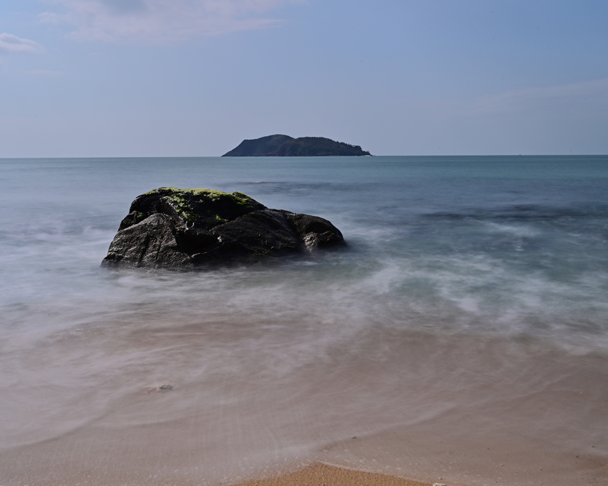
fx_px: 702
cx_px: 283
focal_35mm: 39
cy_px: 243
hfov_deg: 46.8
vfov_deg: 38.2
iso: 64
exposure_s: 6
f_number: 18
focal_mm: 34
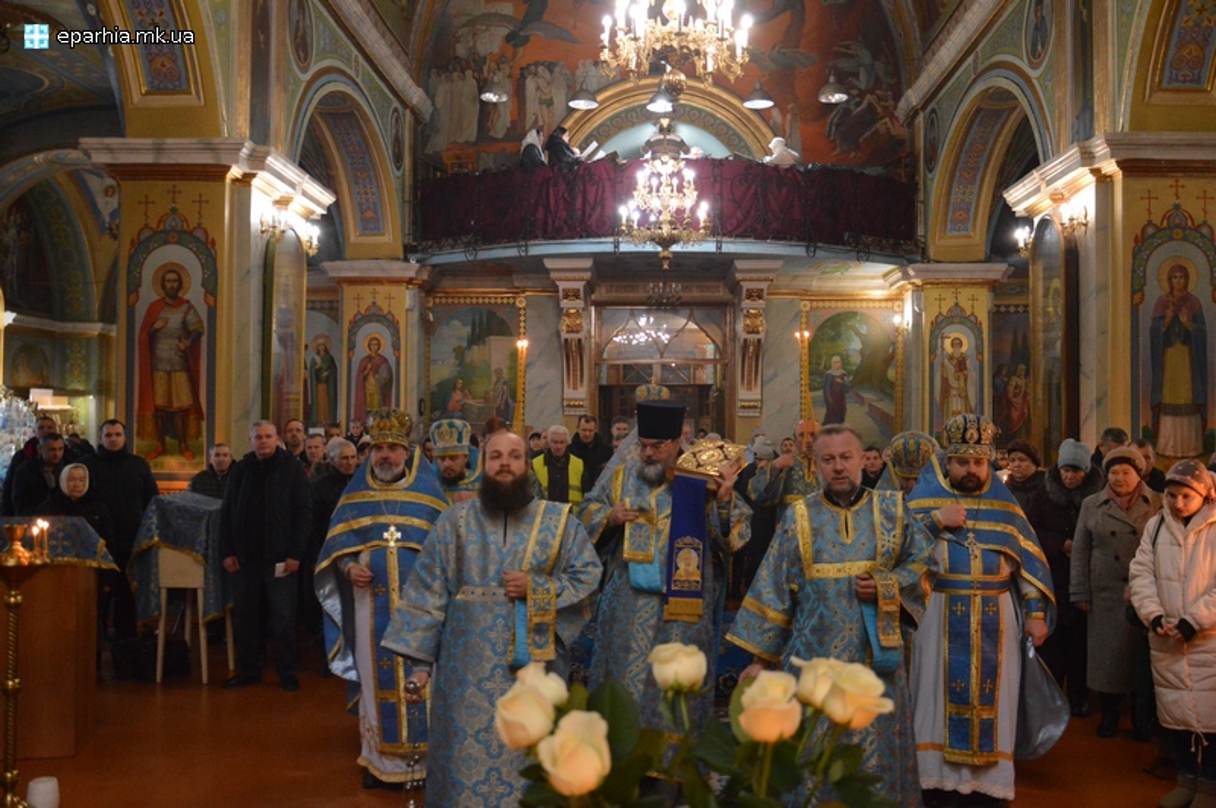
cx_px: 608
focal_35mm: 33
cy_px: 404
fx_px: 1114
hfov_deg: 57.3
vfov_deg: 39.9
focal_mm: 22
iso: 3200
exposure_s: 1/80
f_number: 3.8
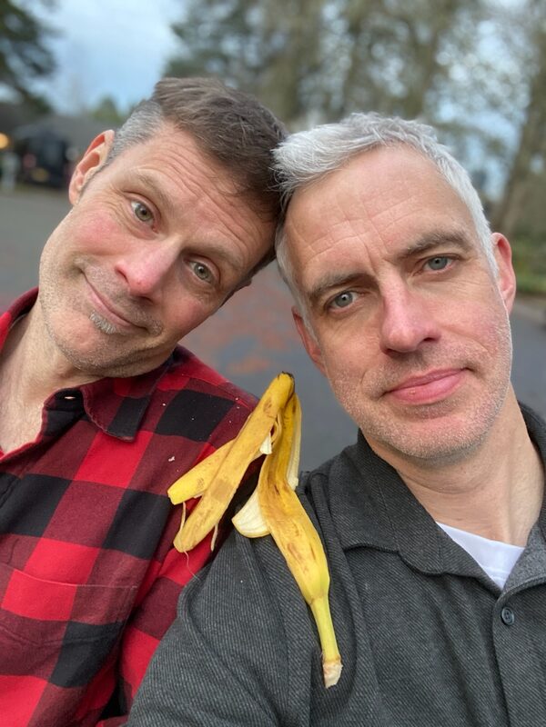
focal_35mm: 30
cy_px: 364
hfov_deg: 46.8
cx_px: 273
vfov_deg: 60.0
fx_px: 631
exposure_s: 1/60
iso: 160
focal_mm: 2.71
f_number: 2.2
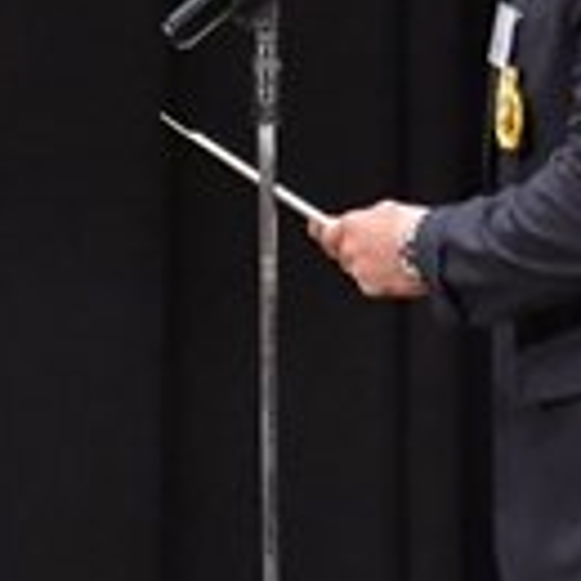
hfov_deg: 1.6
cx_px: 34
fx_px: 20812
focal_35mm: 1096
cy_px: 456
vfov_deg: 1.6
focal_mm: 145
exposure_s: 1/400
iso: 6400
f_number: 5.6
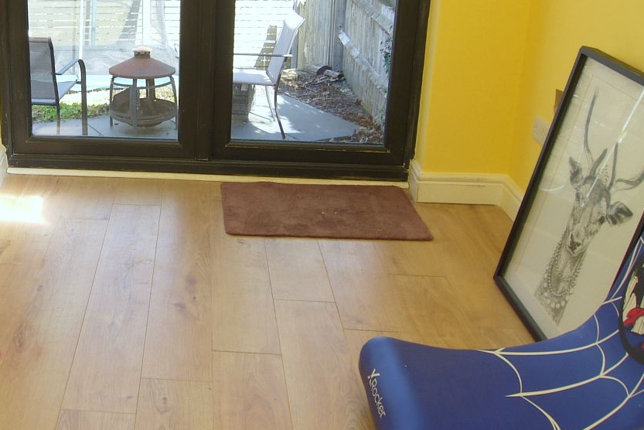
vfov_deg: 28.7
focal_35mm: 46
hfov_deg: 40.7
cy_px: 90
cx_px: 117
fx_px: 823
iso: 100
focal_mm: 9
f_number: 4.5
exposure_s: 1/125
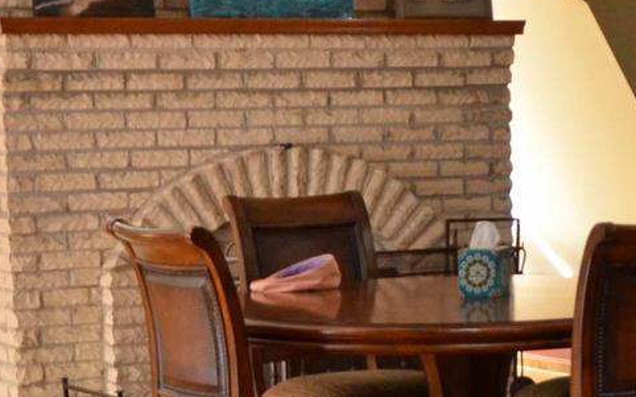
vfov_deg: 9.6
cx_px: 912
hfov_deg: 14.5
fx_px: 2360
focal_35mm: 136
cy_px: 265
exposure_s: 1/60
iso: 800
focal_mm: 21
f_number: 3.8
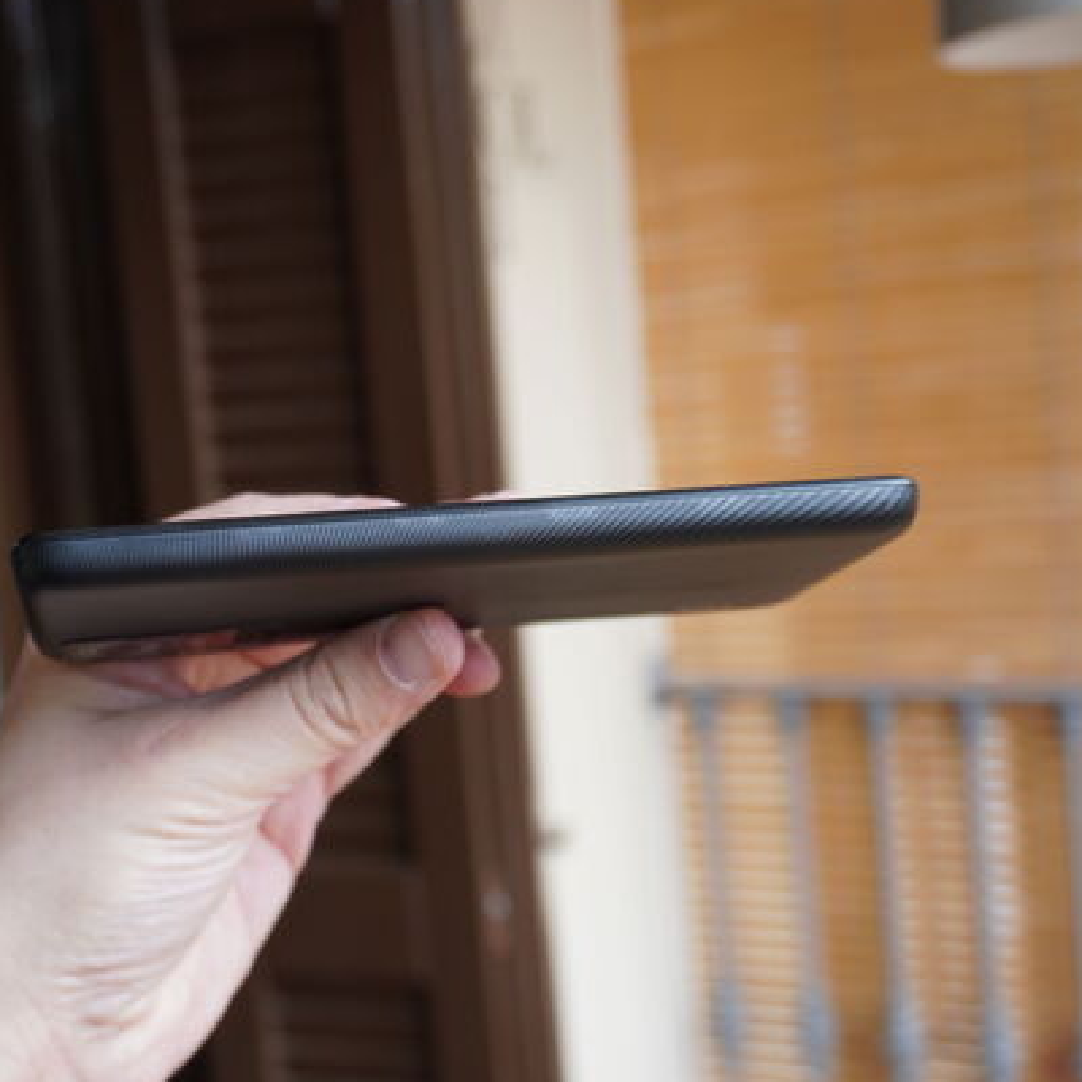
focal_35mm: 47
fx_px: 1662
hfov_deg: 35.9
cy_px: 537
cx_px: 430
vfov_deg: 36.1
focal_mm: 24
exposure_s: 1/160
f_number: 4.5
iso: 320
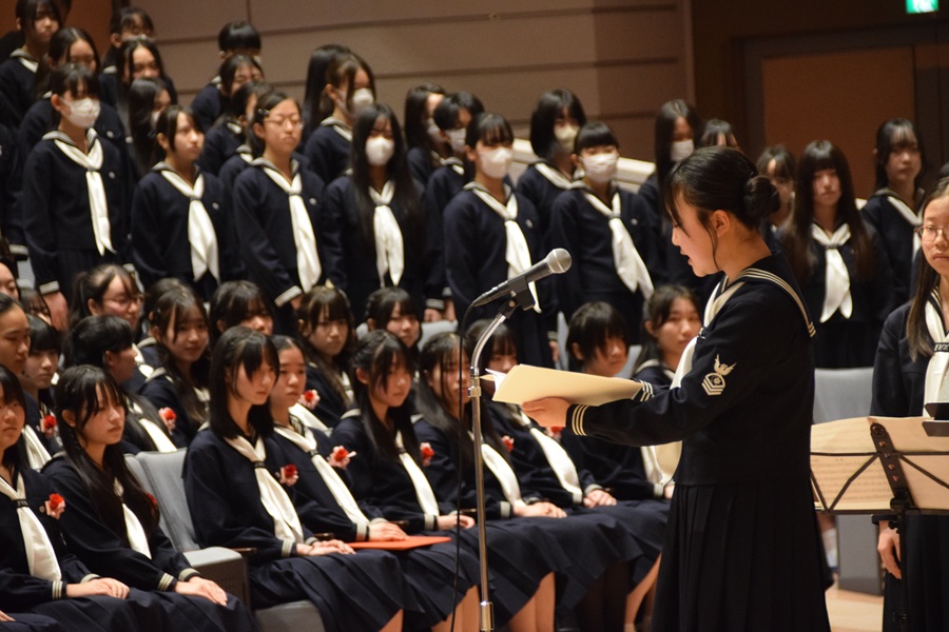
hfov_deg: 8.3
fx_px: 6524
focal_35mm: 248
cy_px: 316
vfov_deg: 5.6
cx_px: 474
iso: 3200
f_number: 6
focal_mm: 165
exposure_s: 1/40
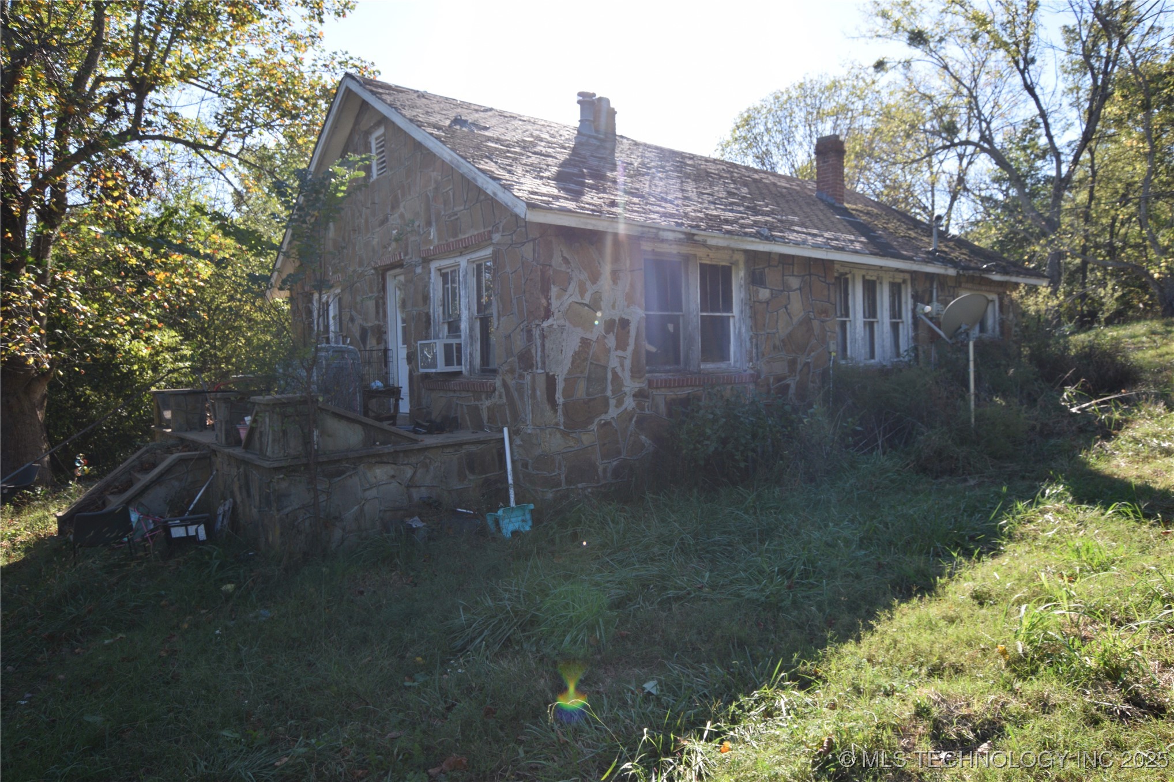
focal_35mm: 21
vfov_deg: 59.5
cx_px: 587
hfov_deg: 81.2
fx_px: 685
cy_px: 391
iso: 280
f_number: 8
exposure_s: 1/250
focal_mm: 14
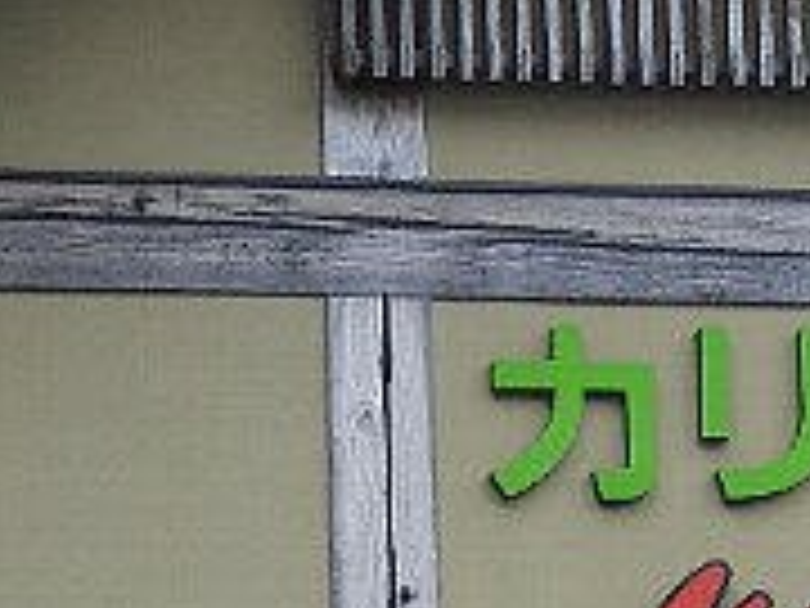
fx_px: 8822
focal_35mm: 377
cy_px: 640
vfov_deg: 3.9
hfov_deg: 5.2
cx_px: 1120
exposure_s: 1/90.7
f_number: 3.5
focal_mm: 18.9
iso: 50
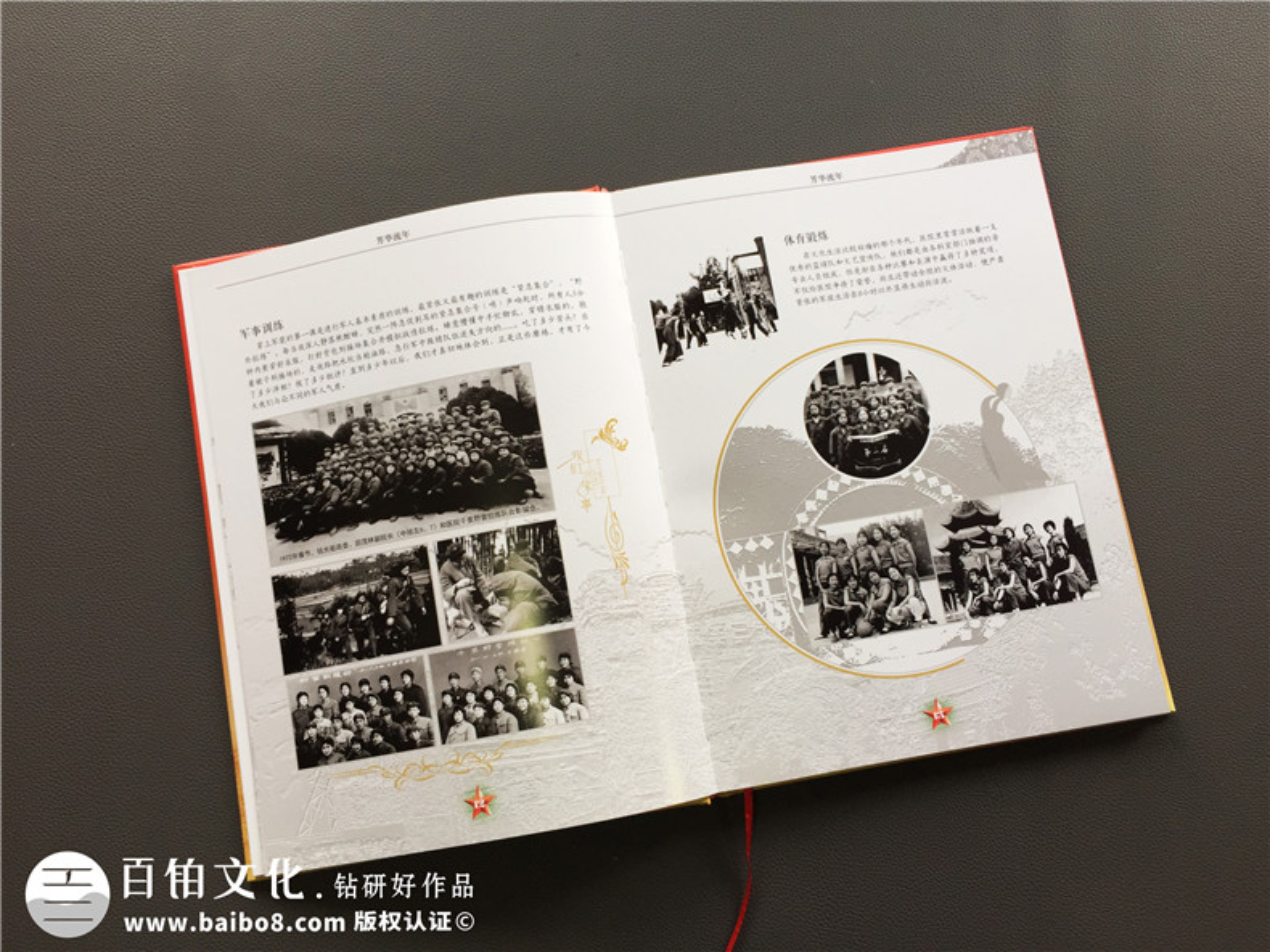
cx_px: 635
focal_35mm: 29
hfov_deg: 61.7
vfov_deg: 48.2
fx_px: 1064
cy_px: 476
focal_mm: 4.15
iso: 40
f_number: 2.2
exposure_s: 1/50
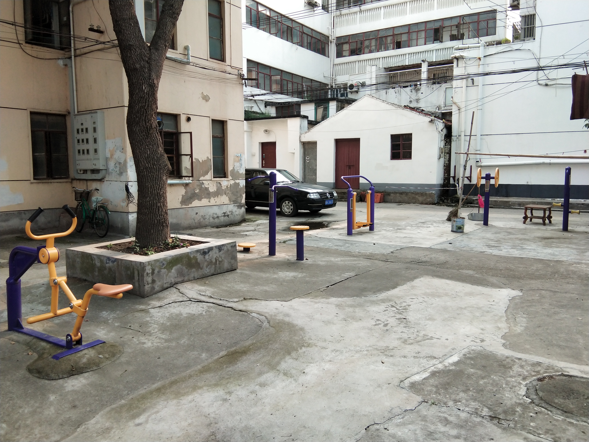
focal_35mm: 31
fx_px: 527
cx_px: 294
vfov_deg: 45.4
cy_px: 221
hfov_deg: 58.4
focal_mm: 3.69
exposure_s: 1/192
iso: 50
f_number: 2.2
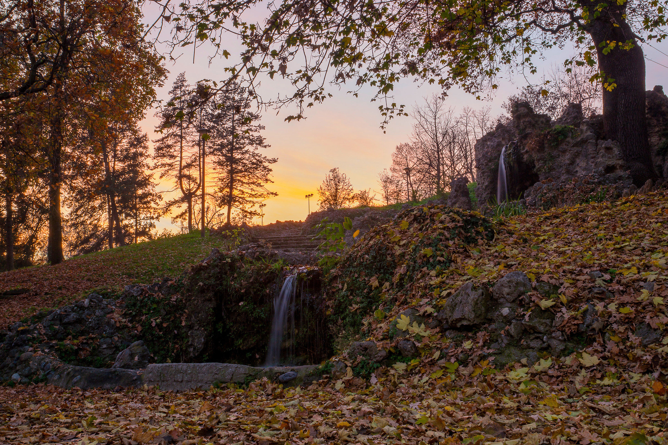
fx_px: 612
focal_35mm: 33
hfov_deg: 57.3
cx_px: 334
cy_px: 222
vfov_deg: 39.9
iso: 100
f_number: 16
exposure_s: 4
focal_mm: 22
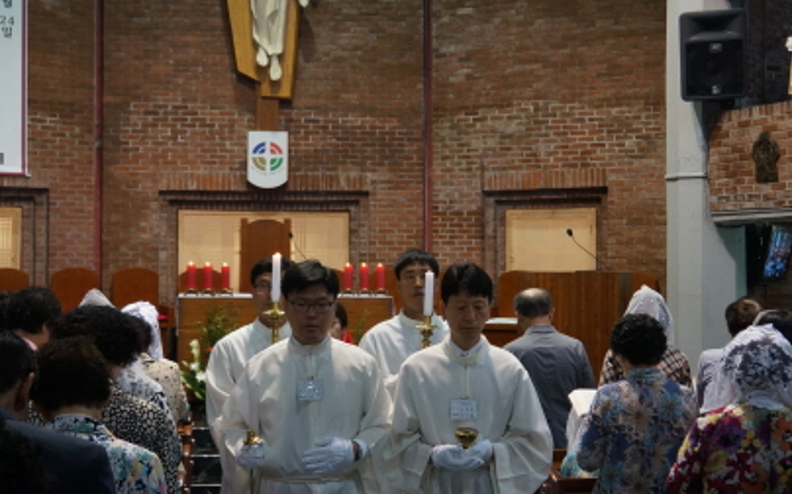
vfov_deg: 21.6
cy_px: 232
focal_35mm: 60
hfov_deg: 34.0
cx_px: 404
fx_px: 1294
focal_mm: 23
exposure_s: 1/60
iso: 800
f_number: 4
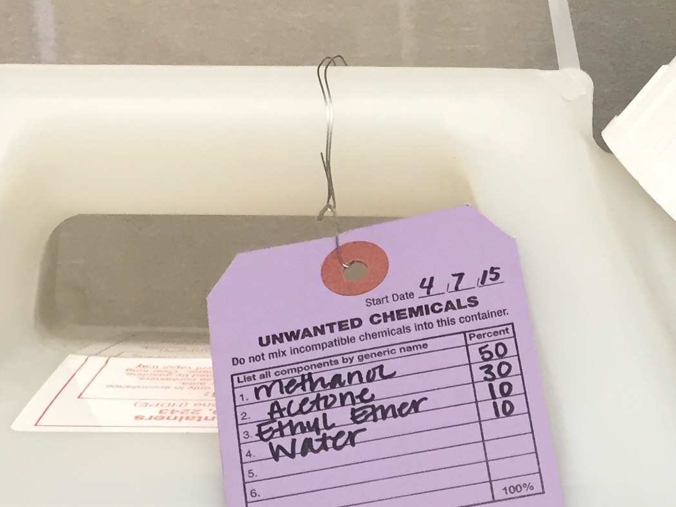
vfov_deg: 15.1
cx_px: 612
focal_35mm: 90
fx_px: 1758
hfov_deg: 21.3
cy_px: 774
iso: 32
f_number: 2.2
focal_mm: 4.15
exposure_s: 1/30
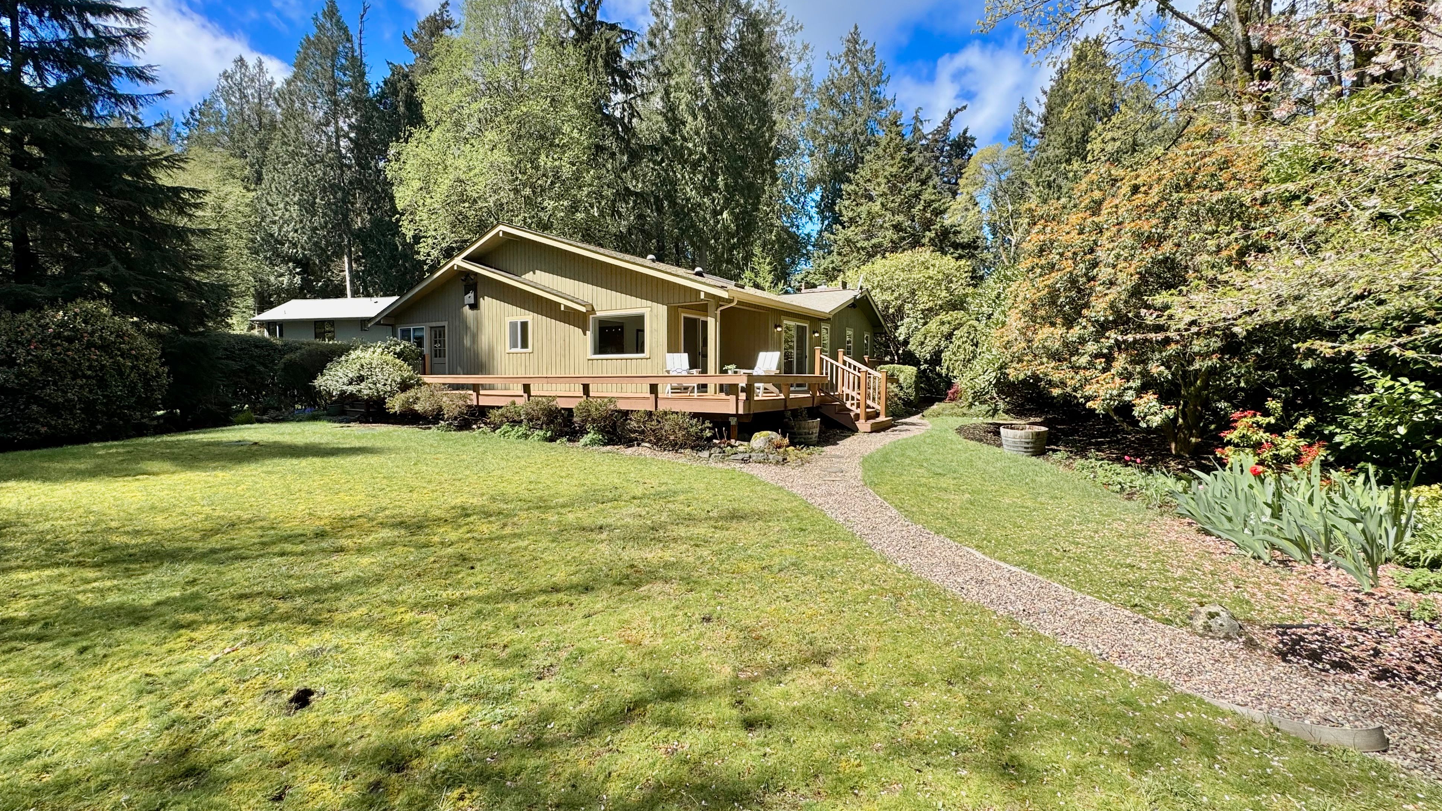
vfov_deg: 67.1
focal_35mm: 16
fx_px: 612
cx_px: 706
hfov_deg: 99.4
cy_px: 410
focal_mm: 2.22
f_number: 2.2
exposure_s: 1/1048
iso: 40
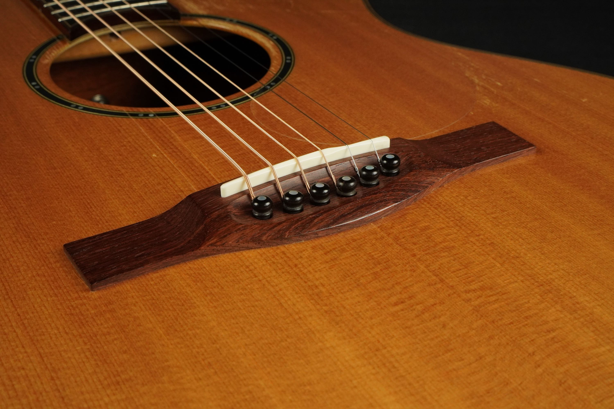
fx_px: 895
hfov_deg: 37.9
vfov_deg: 25.8
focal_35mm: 52
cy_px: 204
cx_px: 307
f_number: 11
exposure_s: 1/60
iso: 1600
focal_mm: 35
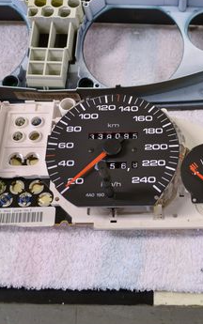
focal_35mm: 51
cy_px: 129
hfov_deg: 25.0
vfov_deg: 39.4
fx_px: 451
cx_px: 162
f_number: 3.5
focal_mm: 18
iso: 100
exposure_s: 1/10
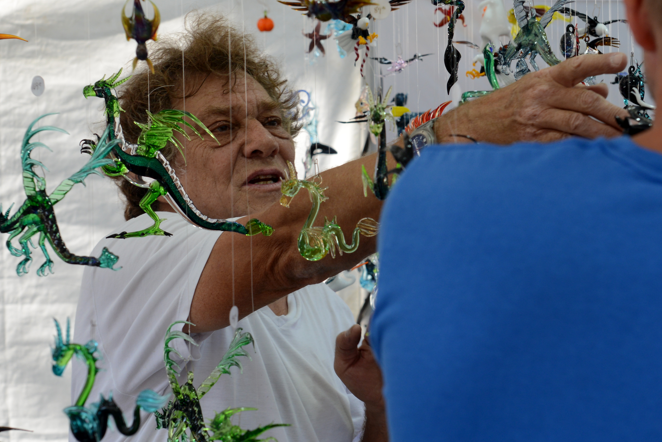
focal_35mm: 136
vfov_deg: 10.1
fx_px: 2502
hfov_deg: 15.1
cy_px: 221
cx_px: 332
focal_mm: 70
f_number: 4.5
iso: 320
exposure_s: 1/160
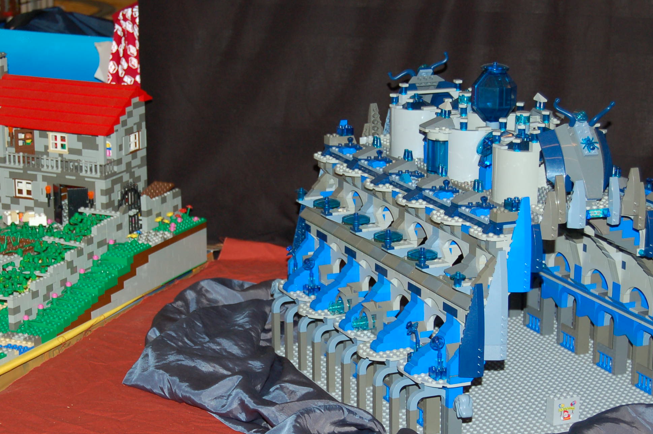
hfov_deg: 21.9
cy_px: 272
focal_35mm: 93
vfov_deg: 14.7
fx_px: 1685
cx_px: 253
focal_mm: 40
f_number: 5
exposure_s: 1/60
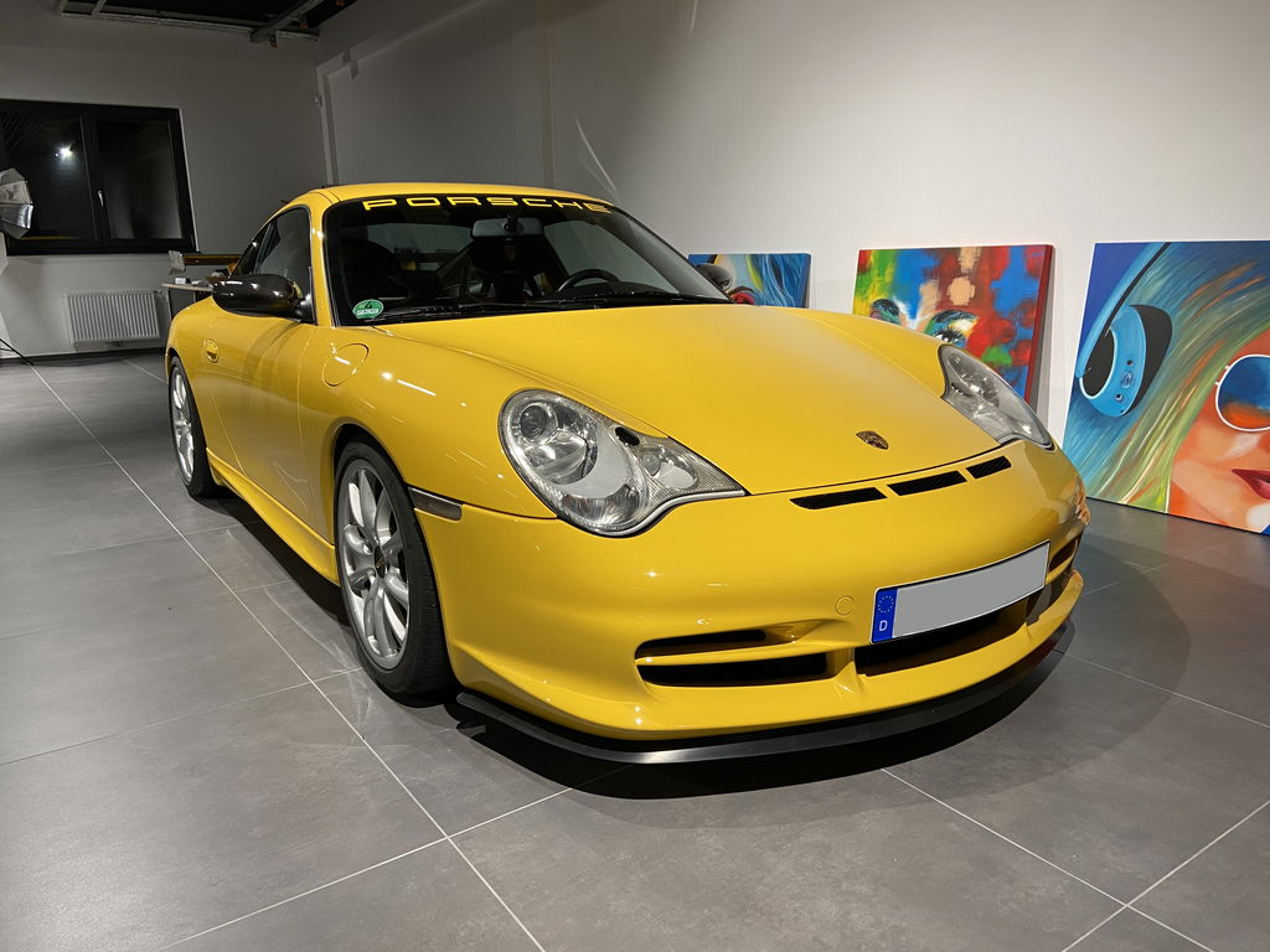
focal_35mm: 26
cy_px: 476
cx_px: 635
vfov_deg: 53.1
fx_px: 954
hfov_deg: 67.3
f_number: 1.8
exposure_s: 1/50
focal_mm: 4.25
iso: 80
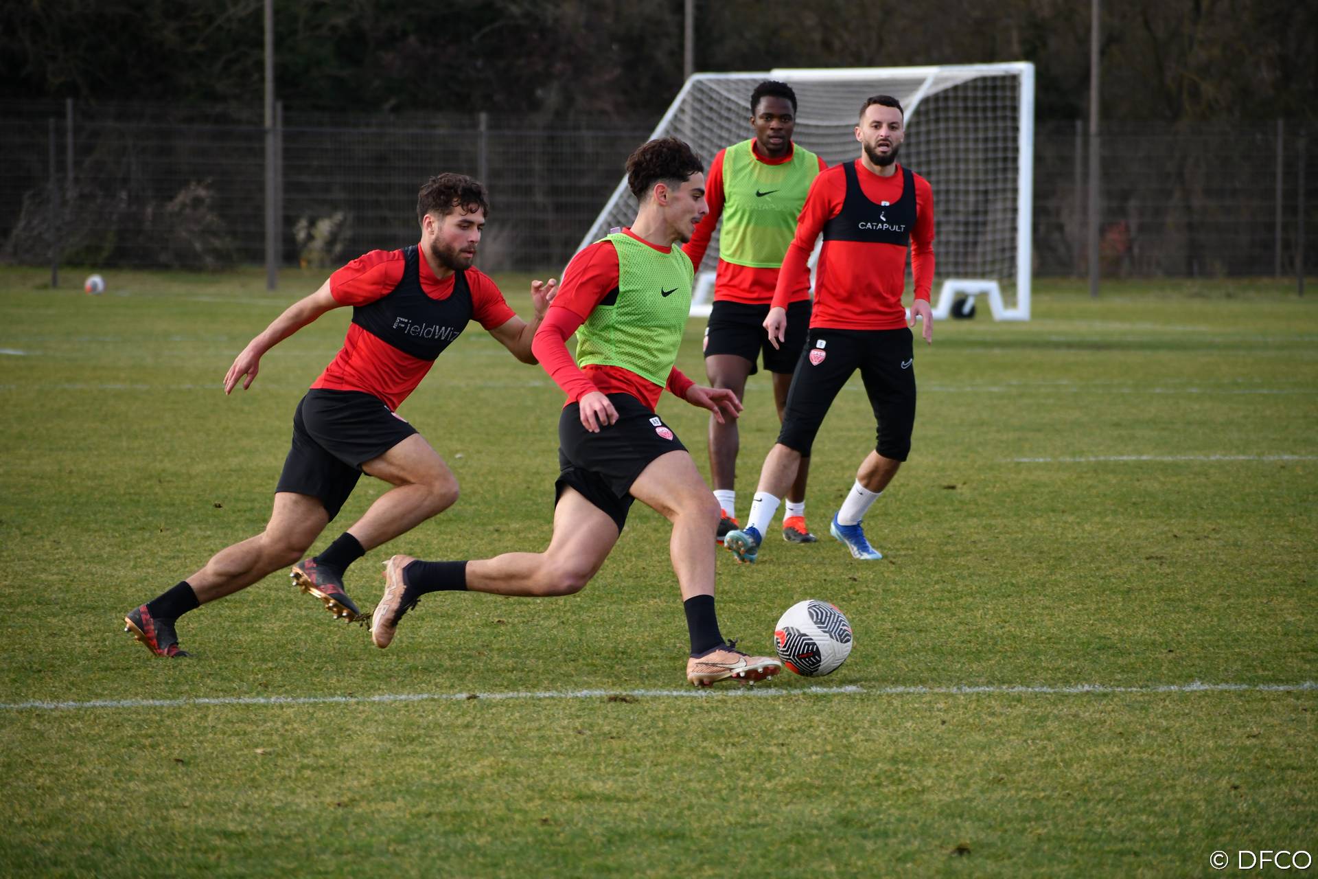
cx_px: 659
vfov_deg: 5.4
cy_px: 440
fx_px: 9335
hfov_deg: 8.1
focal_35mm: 255
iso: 560
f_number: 5
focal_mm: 170
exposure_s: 1/1000
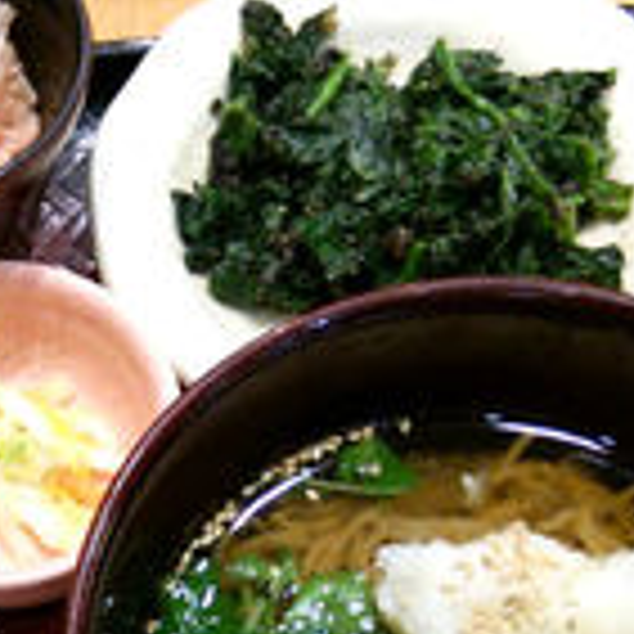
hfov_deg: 22.0
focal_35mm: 75
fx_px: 1554
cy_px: 598
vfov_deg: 22.4
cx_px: -31
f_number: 1.94
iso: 125
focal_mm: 4.06
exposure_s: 1/44
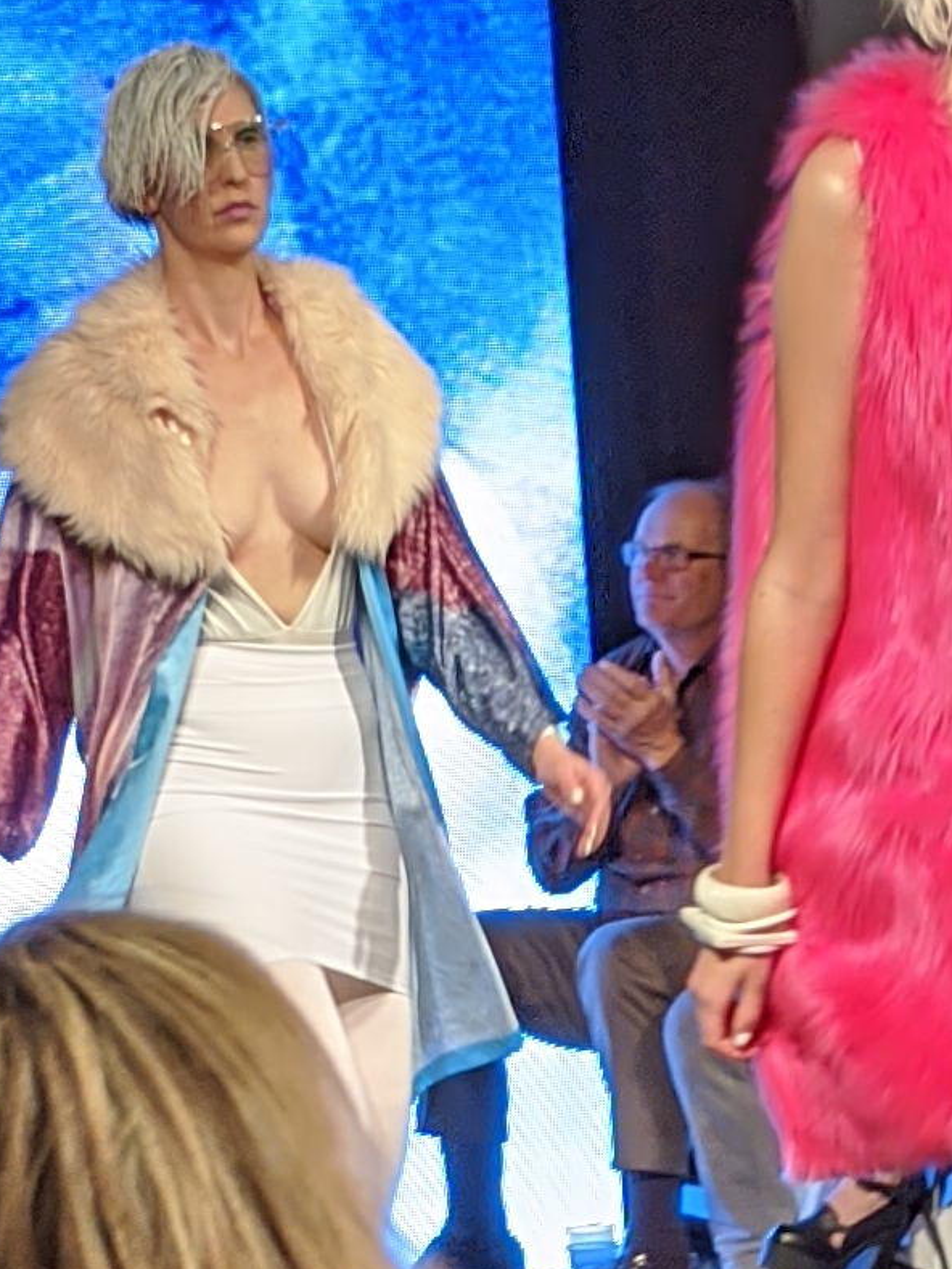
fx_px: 5059
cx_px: 764
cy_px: 1213
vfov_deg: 14.1
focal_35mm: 138
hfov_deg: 10.7
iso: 60
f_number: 1.8
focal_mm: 4.44
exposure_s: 1/120
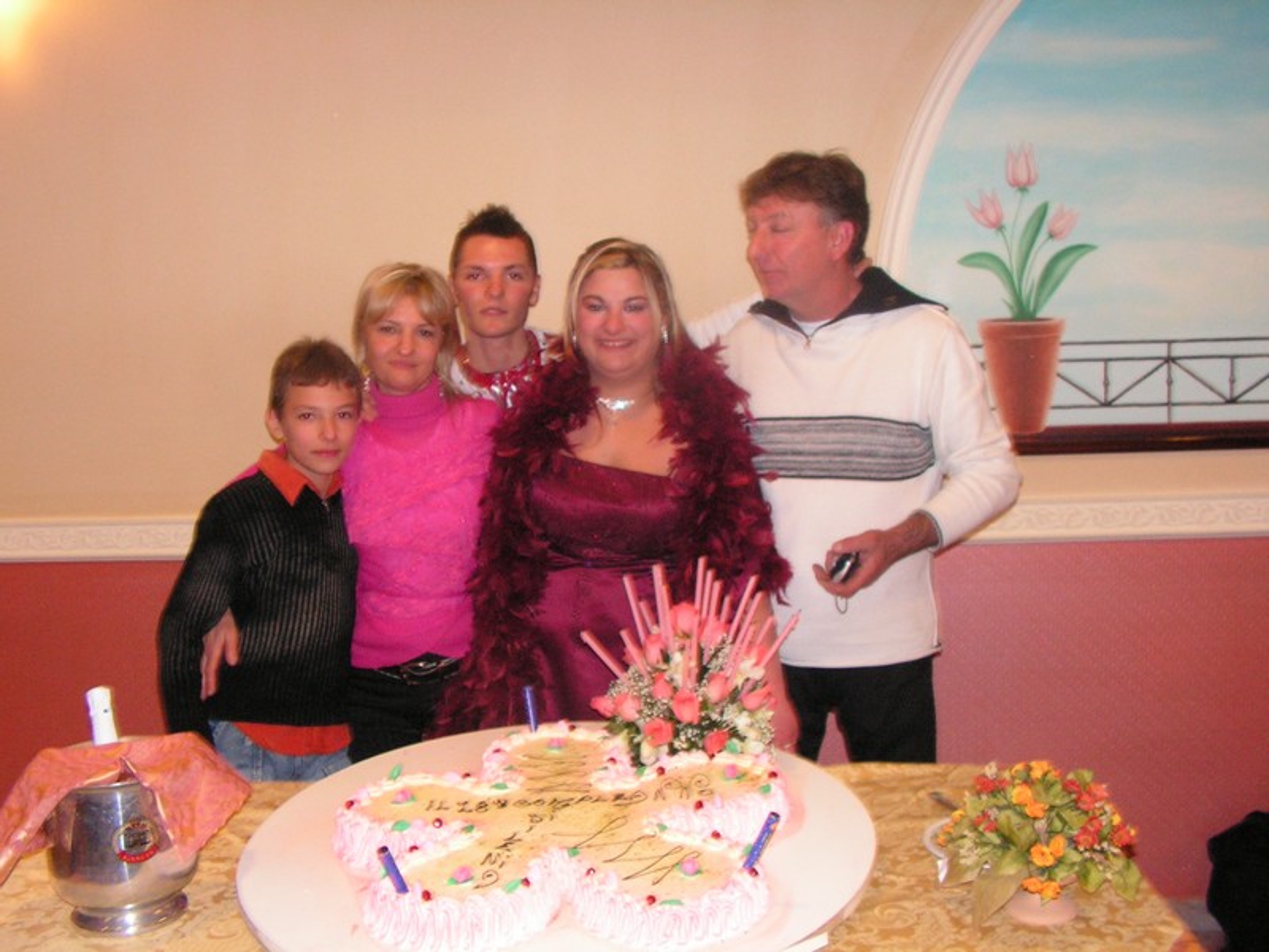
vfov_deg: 37.7
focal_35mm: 38
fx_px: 1393
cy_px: 476
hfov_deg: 49.0
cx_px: 634
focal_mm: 6.4
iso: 200
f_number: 3.2
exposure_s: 1/40
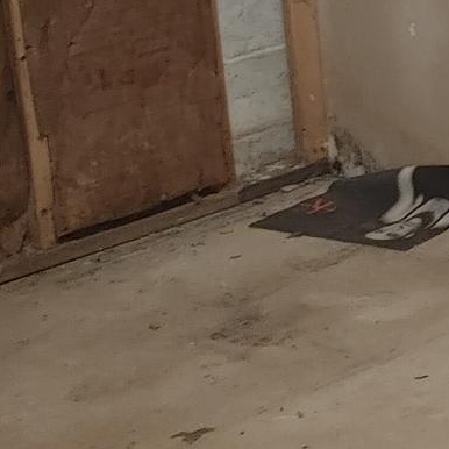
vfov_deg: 13.4
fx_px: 1790
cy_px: -248
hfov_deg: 11.7
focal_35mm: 122
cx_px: 1081
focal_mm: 4.81
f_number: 1.8
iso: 500
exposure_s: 1/40
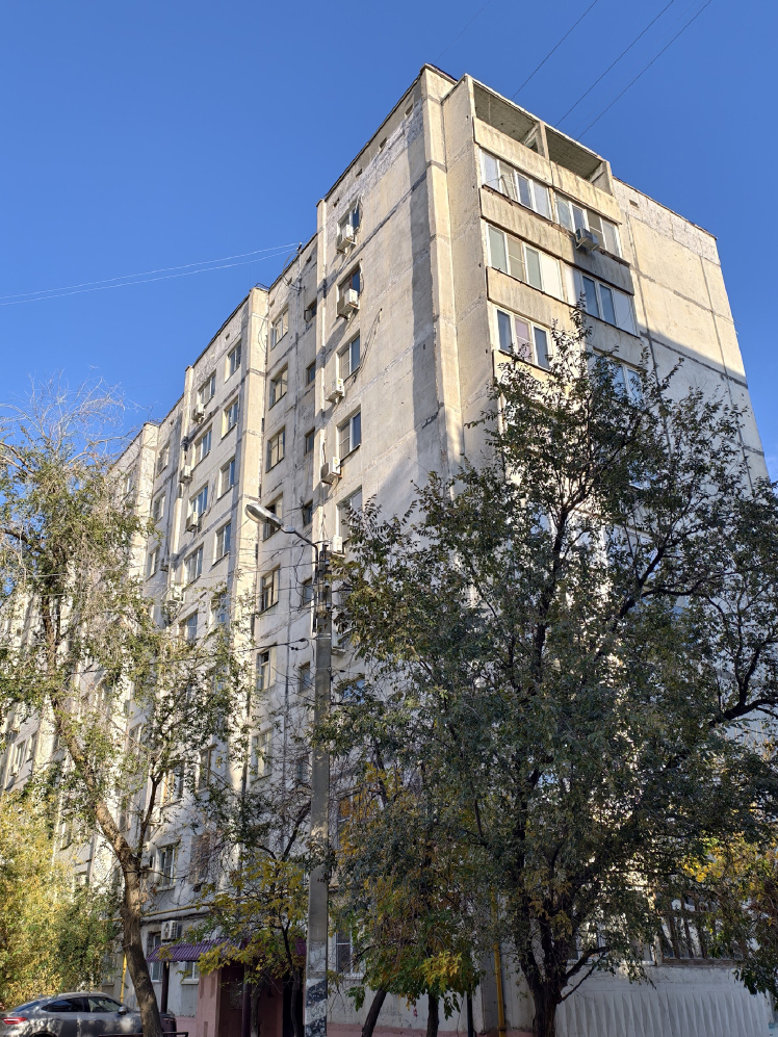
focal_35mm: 30
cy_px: 542
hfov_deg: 46.8
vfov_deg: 59.9
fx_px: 899
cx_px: 360
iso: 71
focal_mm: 6.54
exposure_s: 1/663
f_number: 1.57
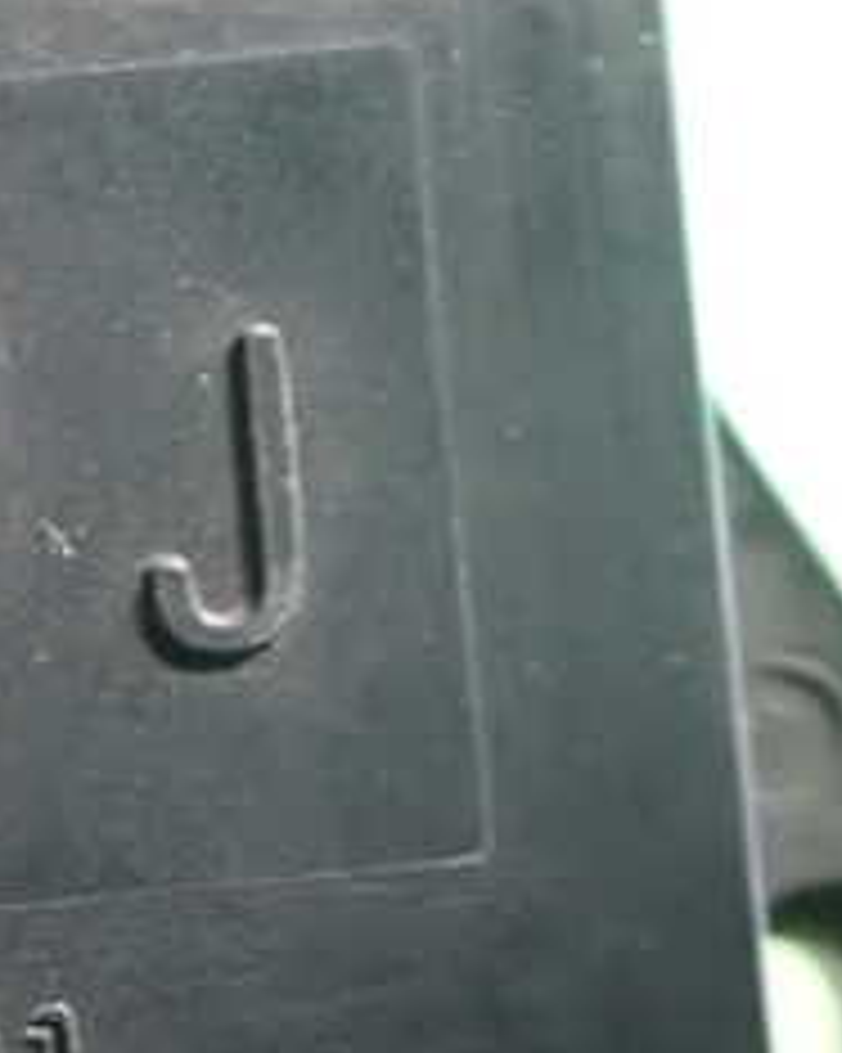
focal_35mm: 75
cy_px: 666
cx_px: -351
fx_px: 2338
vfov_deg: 25.3
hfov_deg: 18.5
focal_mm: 5.4
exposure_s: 1/20
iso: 1600
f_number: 2.3
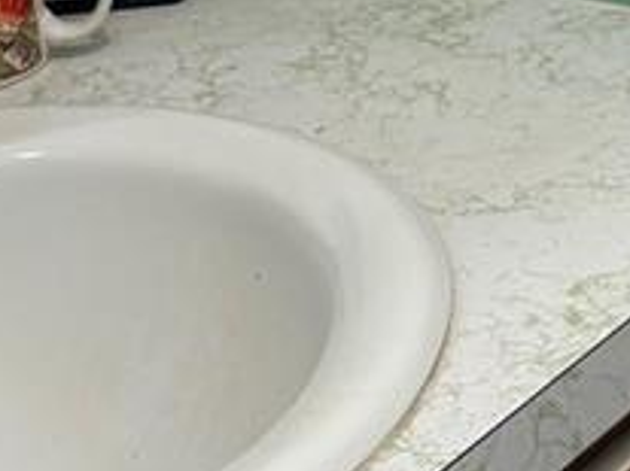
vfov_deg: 9.4
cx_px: 520
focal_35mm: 151
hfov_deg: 13.0
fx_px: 2747
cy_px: -368
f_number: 1.6
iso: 100
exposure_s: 1/120
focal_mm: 5.96
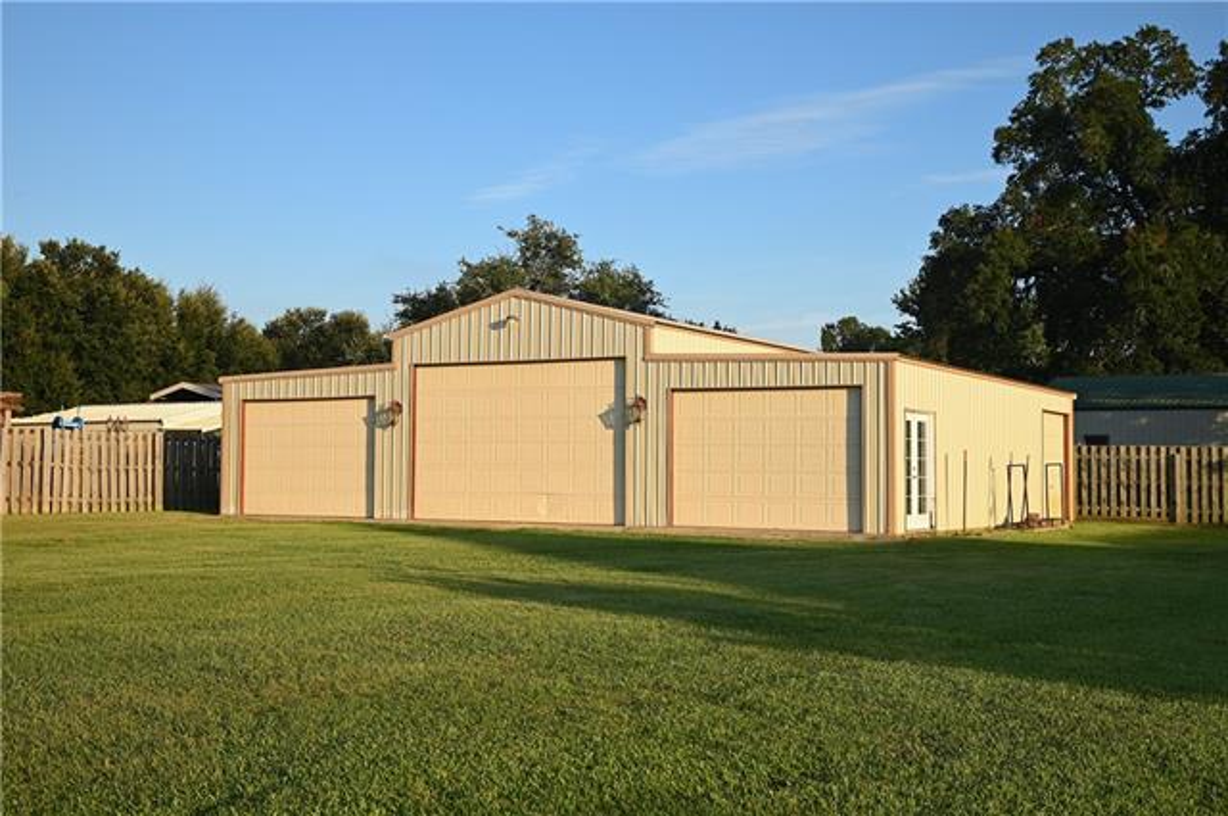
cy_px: 408
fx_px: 1465
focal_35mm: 43
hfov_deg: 45.5
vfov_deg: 31.1
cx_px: 614
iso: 125
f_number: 10
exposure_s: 1/125
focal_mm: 43
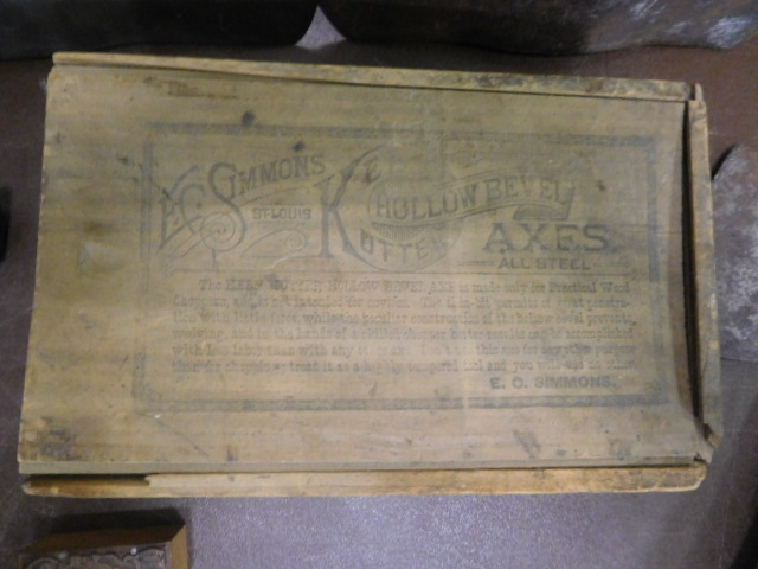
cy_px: 284
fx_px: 547
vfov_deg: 54.9
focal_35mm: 25
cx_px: 379
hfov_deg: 69.4
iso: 800
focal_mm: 4.5
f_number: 3.4
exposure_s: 1/6
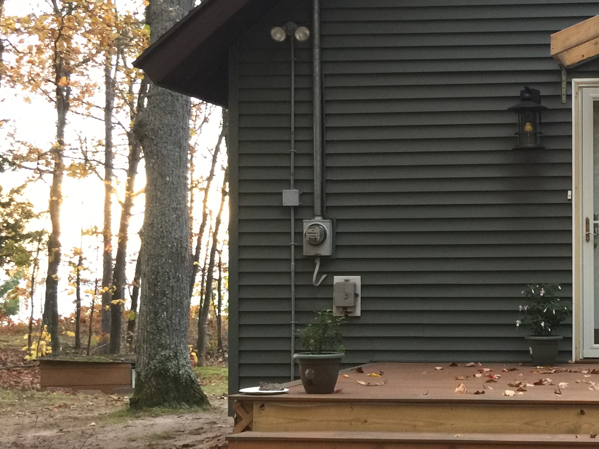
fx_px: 1125
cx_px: 636
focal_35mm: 65
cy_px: 301
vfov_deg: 22.5
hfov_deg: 27.6
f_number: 2.2
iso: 80
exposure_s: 1/15
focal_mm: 4.15
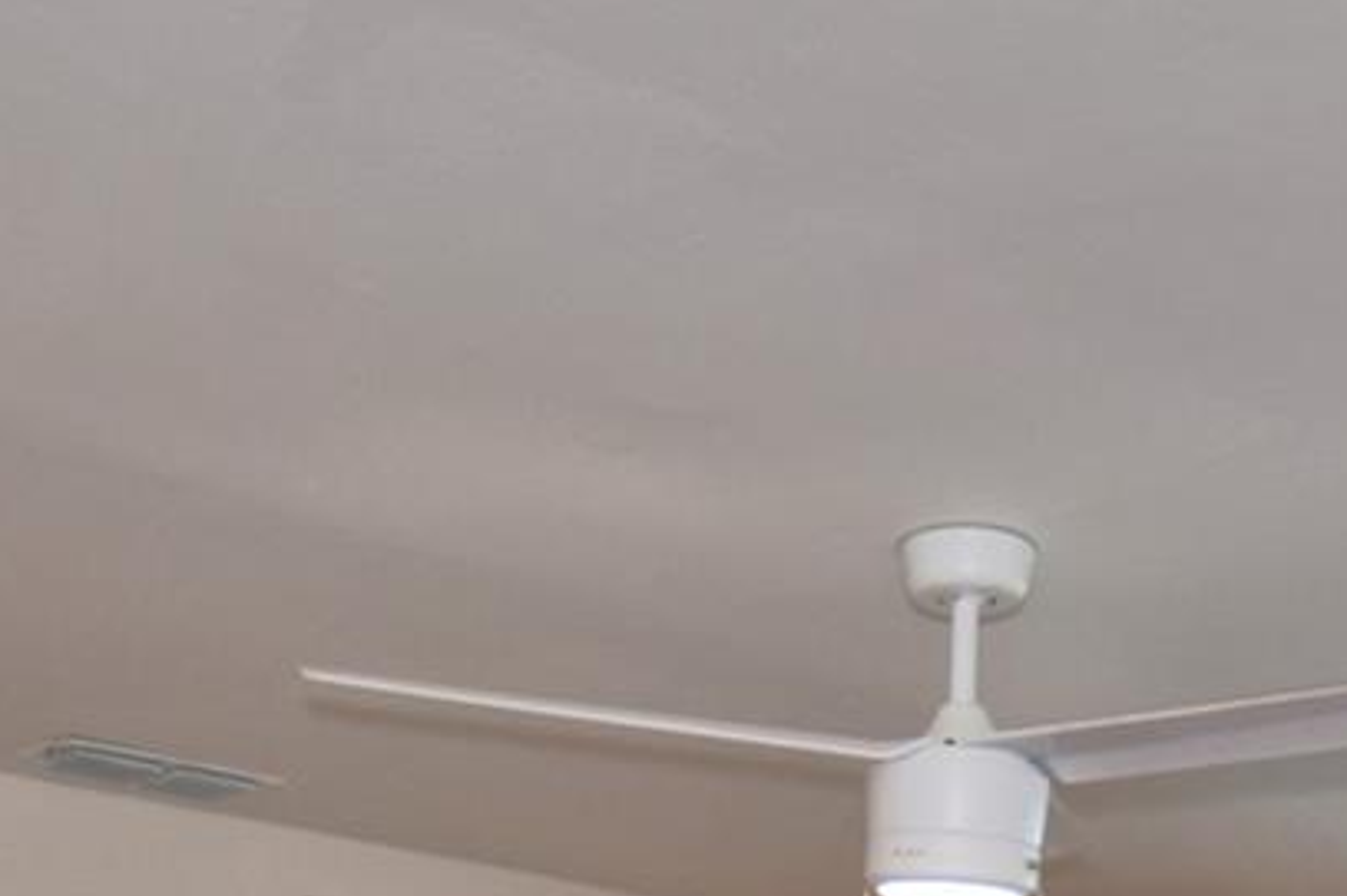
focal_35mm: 59
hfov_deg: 33.4
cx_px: 970
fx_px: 2207
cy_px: 1230
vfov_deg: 20.5
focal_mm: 10
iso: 100
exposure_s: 1/80
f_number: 4.5
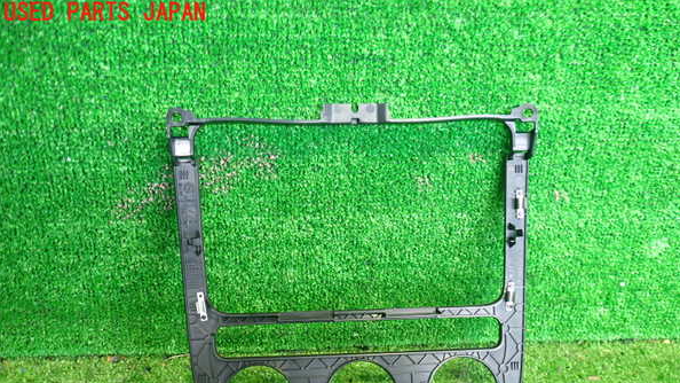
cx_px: 341
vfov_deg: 35.3
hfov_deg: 59.5
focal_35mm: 33
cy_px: 257
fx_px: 595
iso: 320
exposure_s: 1/30
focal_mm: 5.4
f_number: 2.3
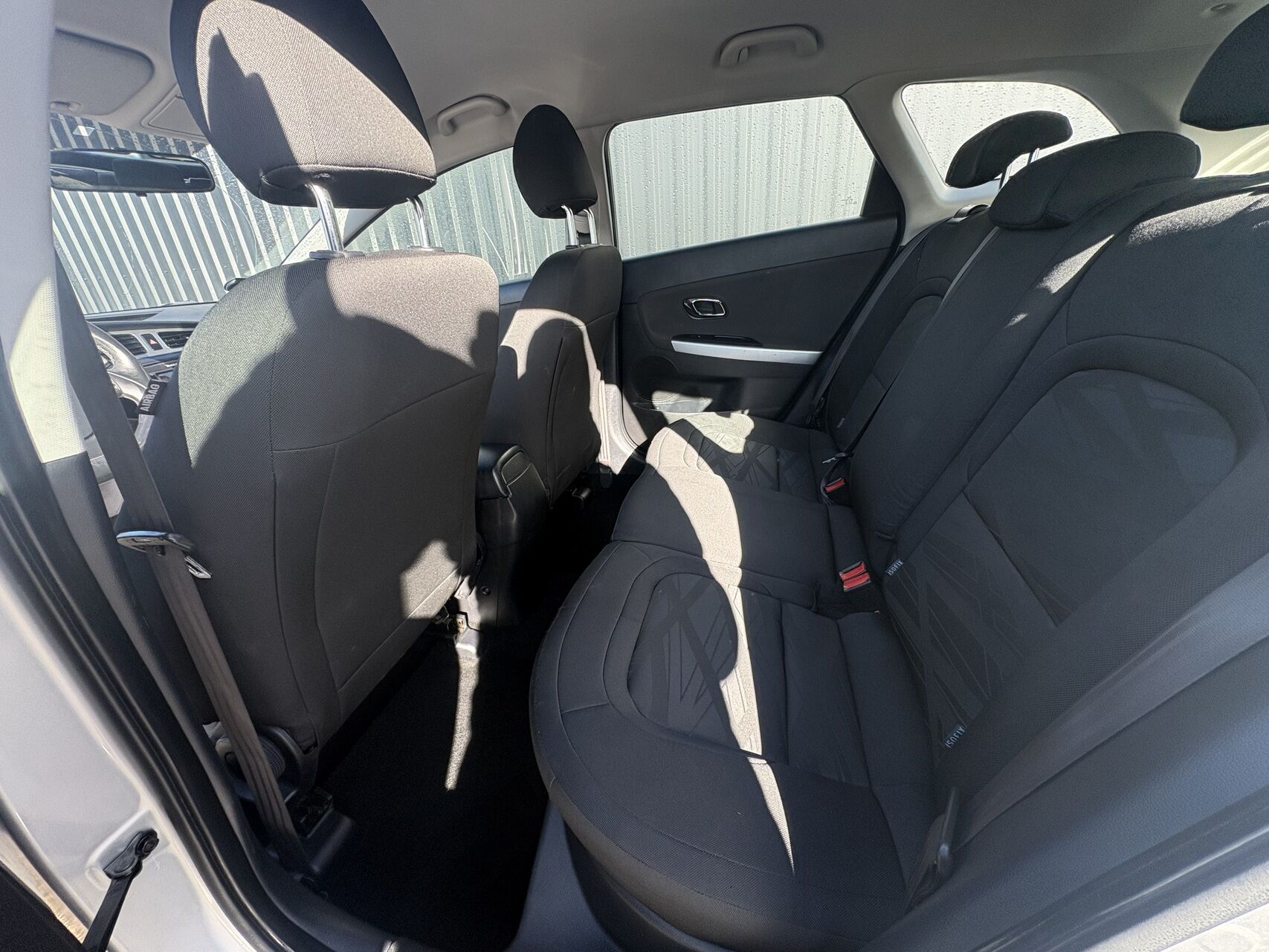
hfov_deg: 102.1
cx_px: 634
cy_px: 476
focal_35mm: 14
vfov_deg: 85.7
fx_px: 513
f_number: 2.2
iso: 100
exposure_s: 1/127
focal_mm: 2.22
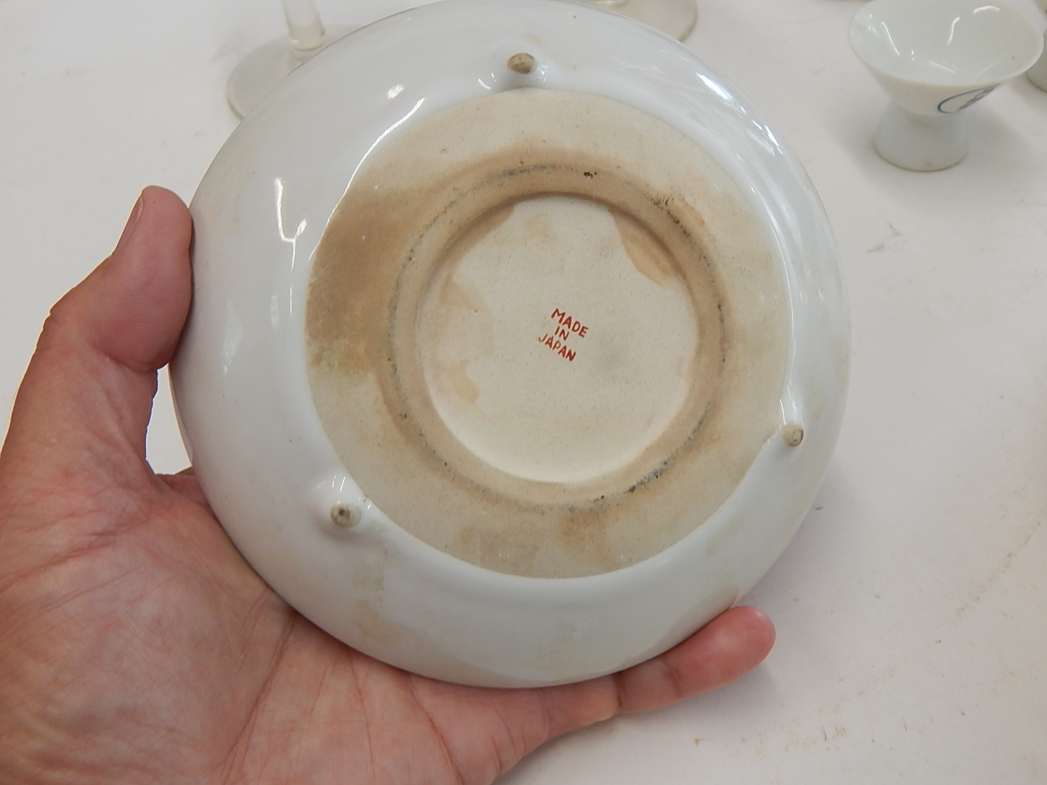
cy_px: 392
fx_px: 1028
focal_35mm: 34
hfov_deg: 54.0
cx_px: 524
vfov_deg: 41.8
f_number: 3.3
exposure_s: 1/40
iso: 125
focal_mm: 6.1
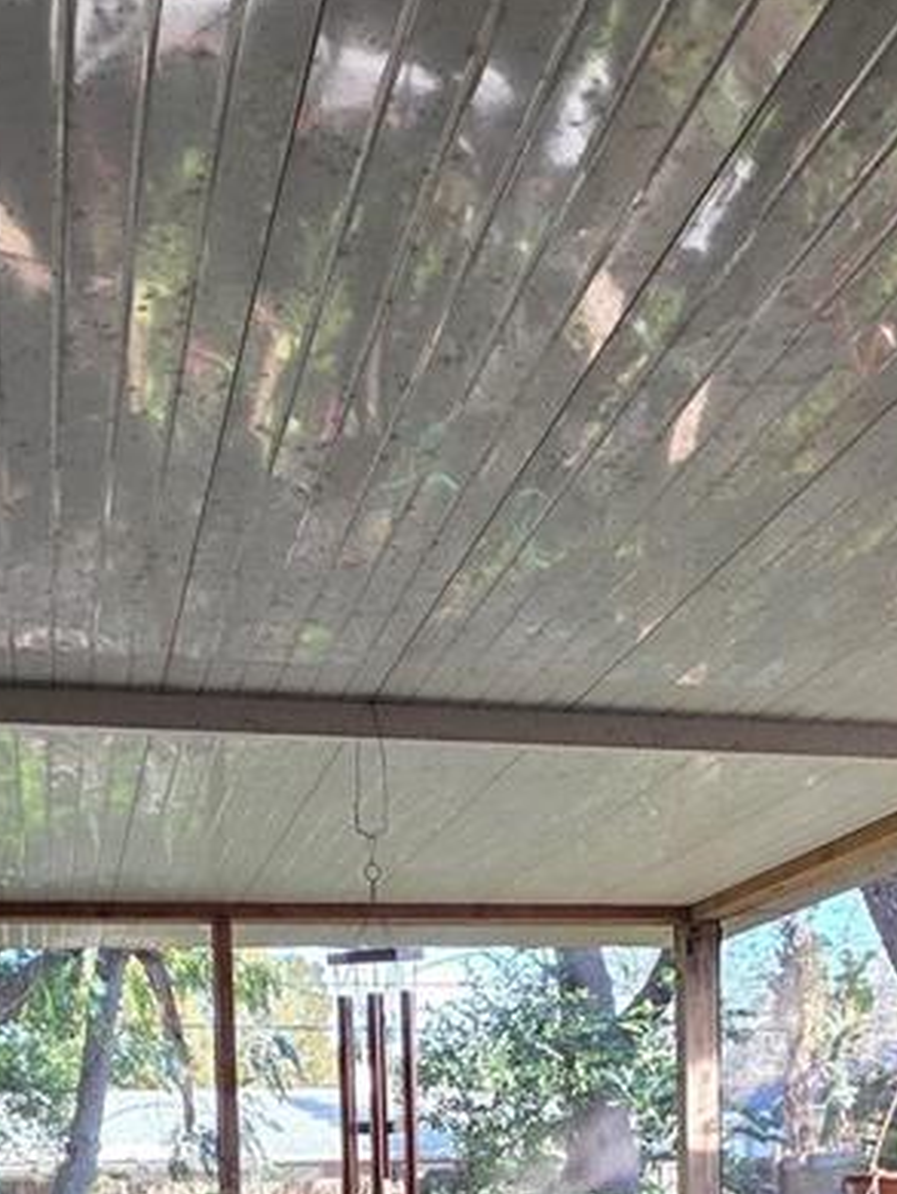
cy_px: 1231
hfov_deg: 36.0
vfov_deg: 40.2
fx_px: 1381
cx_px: 398
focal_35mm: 40
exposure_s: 1/120
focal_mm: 2.2
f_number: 1.9
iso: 80
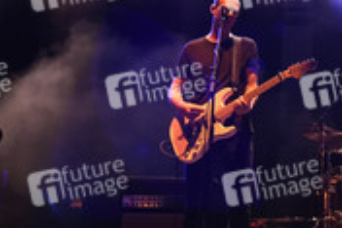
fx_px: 607
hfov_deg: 30.3
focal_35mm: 64
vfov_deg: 20.9
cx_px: 298
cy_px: 37
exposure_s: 1/125
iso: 1600
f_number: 4
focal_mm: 17
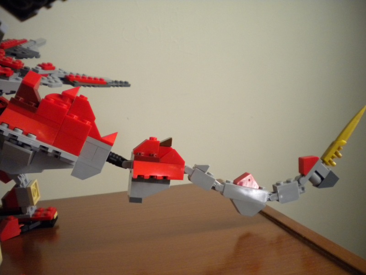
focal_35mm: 35
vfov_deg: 40.7
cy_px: 138
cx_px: 183
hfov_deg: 52.6
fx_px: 370
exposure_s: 1/27.8
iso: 400
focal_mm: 6.3
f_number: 3.1
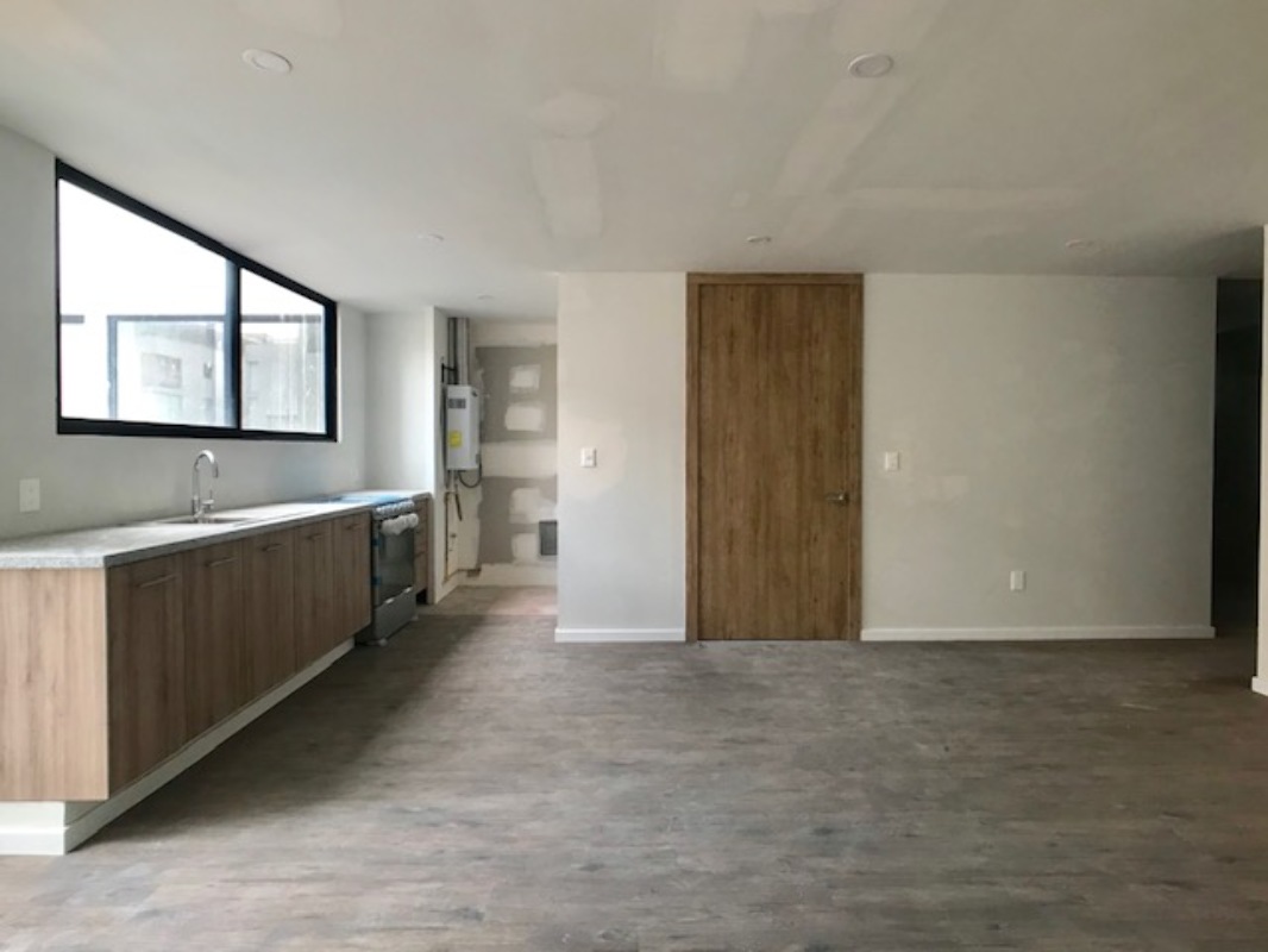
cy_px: 476
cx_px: 634
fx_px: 1026
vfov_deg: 49.8
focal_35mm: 28
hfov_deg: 63.4
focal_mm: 3.99
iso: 20
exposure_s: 1/40
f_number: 1.8
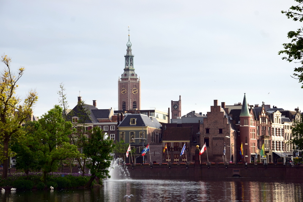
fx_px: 1010
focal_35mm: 120
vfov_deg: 11.4
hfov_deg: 17.1
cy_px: 101
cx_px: 152
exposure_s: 1/125
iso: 125
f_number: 9
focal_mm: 80
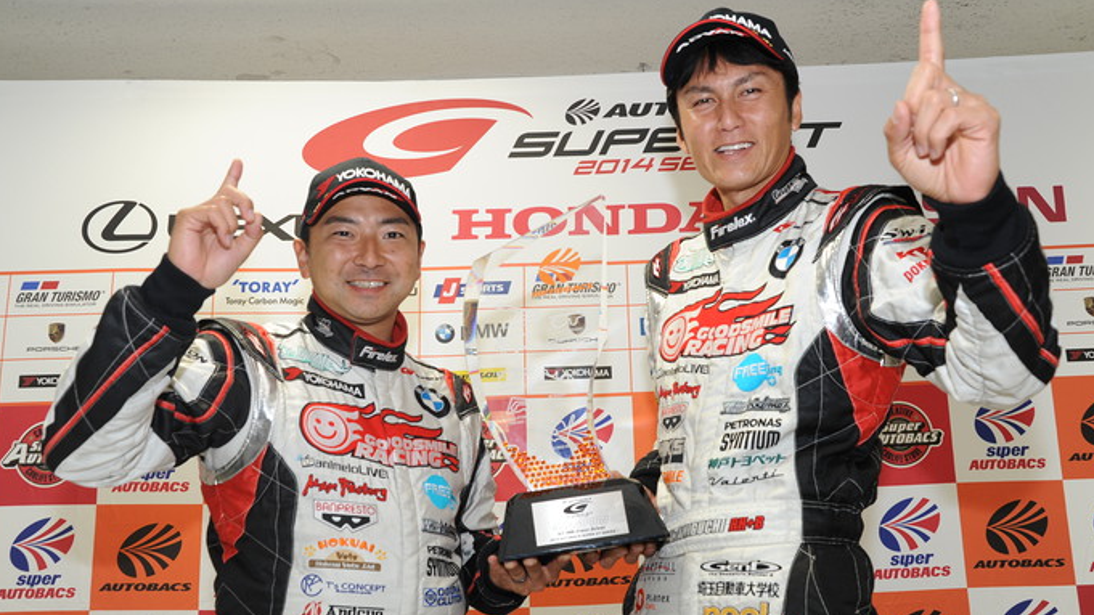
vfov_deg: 37.6
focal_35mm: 31
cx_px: 533
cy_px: 368
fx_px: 899
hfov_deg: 62.6
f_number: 6.7
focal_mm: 28
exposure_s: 1/60
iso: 800
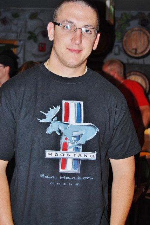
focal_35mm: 69
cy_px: 112
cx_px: 75
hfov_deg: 19.8
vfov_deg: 29.2
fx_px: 430
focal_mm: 46
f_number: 5.3
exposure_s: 1/60
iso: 200
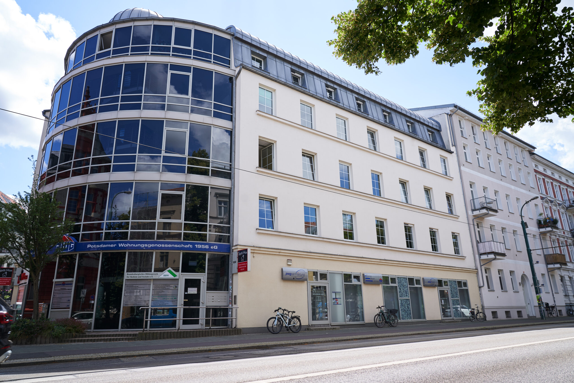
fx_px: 383
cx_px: 287
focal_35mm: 24
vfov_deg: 53.2
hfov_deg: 73.7
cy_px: 192
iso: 125
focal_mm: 24
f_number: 5.6
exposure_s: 1/200
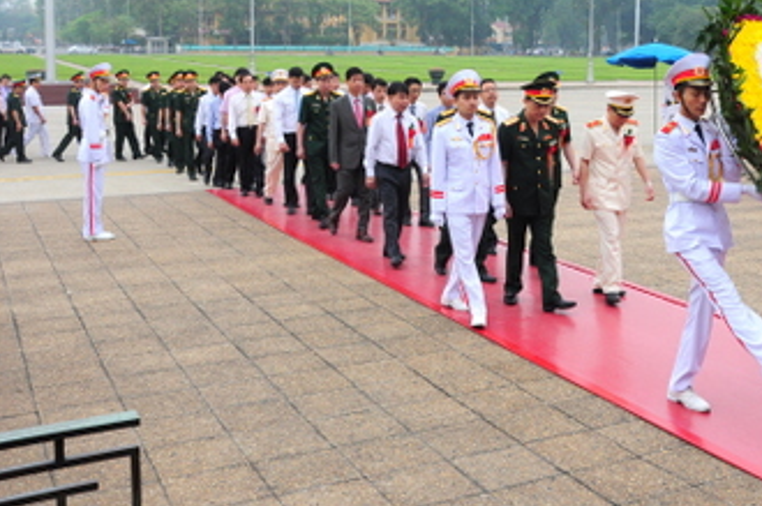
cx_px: 538
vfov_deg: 27.7
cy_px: 129
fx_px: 1009
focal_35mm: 48
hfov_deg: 40.6
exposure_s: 1/100
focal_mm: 21
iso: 500
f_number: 5.6
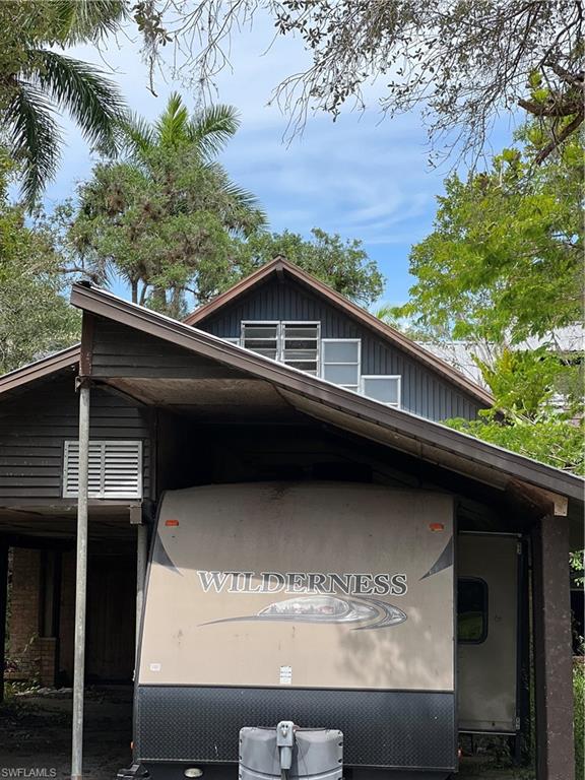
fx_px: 1735
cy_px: 390
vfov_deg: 25.3
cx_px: 292
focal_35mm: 77
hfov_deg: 19.1
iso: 32
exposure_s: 1/440
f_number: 2.8
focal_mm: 9
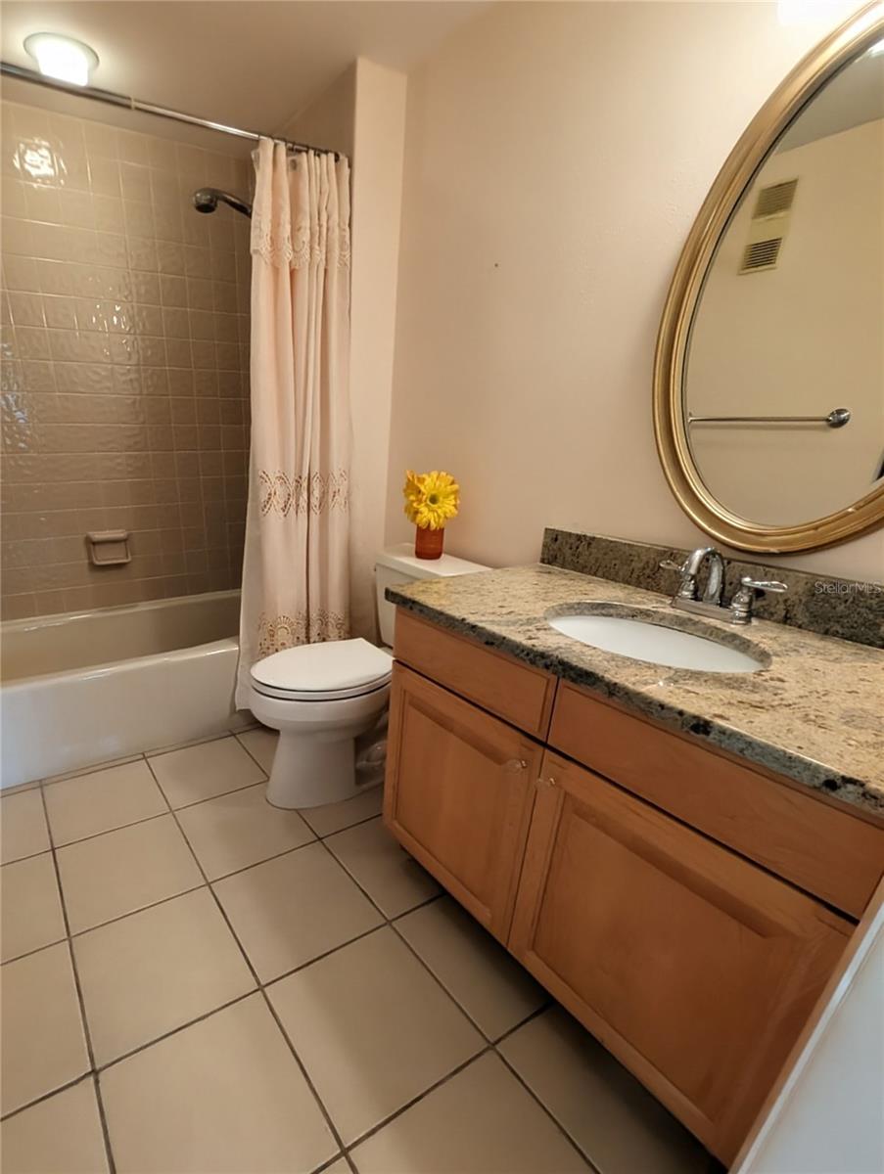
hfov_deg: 94.6
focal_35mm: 12
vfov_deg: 110.5
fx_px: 408
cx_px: 442
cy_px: 587
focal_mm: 2.02
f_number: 1.7
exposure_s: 1/60
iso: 154
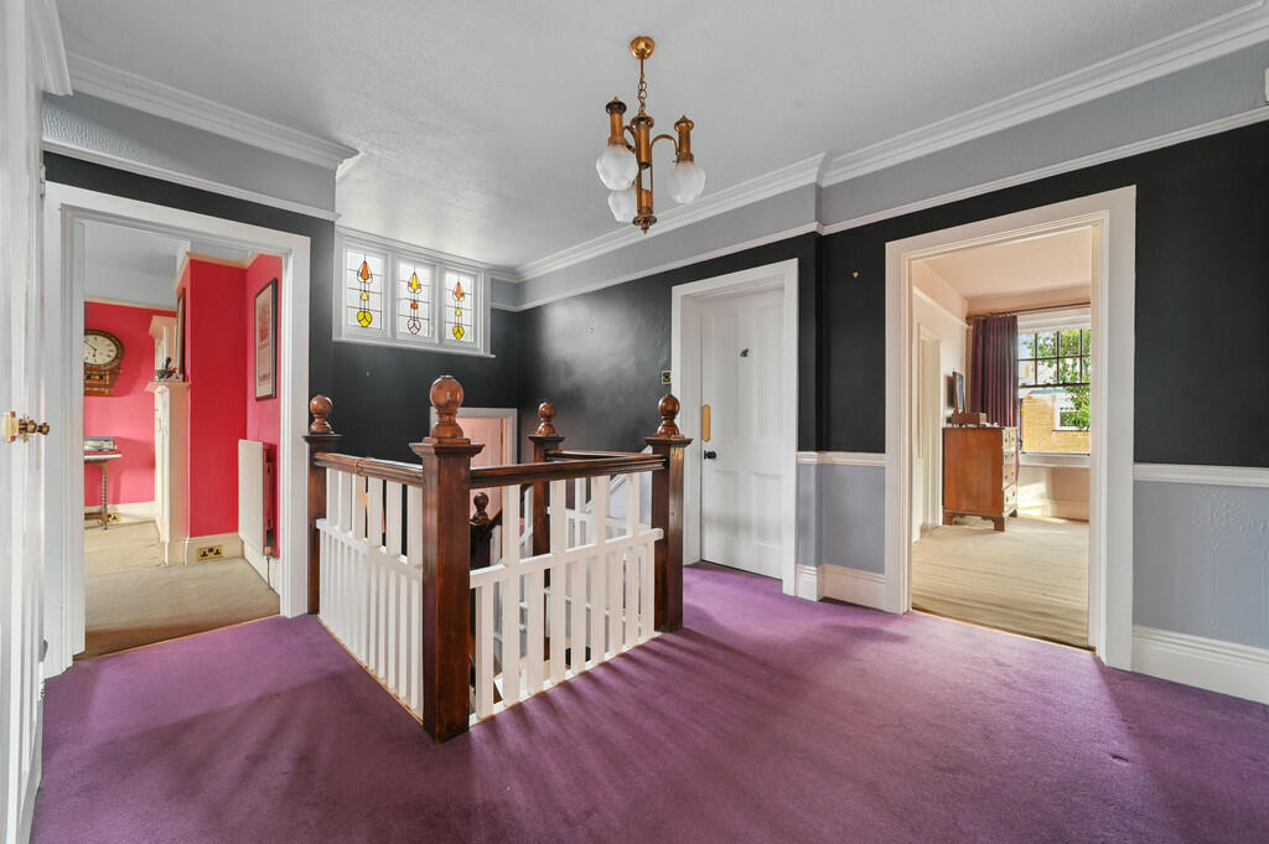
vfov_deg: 81.1
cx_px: 634
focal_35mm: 14
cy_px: 422
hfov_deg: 104.3
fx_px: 493
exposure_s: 2.5
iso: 400
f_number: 8
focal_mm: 14
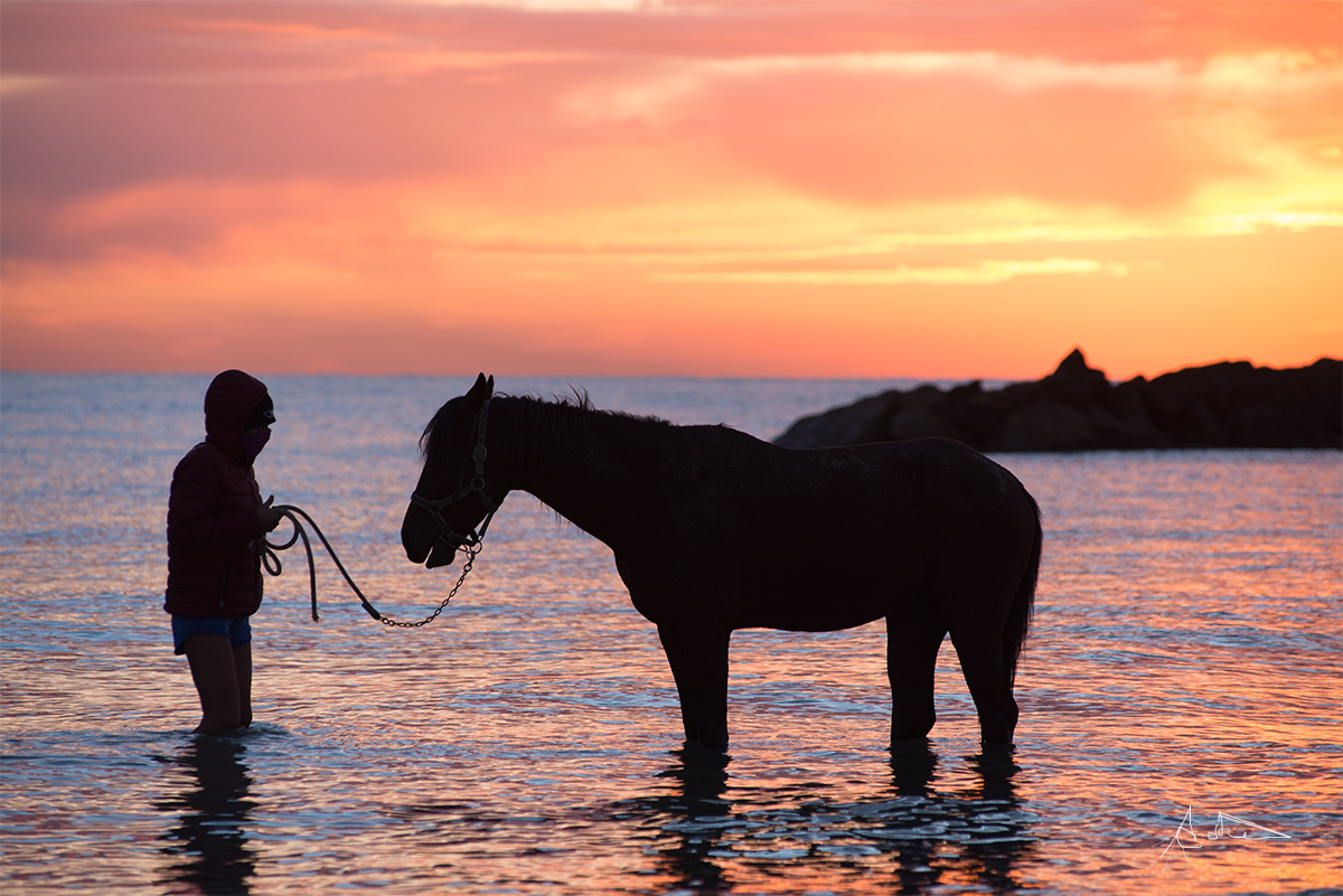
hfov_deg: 10.3
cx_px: 672
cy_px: 448
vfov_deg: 6.9
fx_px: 7463
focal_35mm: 200
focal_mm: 200
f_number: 5.6
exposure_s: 1/125
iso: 200
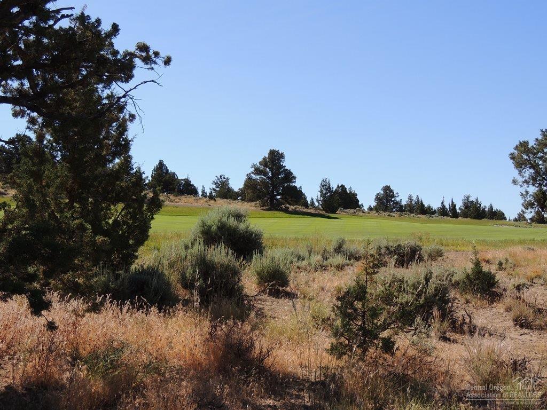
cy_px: 205
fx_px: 743
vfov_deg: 30.9
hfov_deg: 40.4
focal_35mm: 47
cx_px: 274
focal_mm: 8.3
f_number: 3.5
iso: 100
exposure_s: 1/1000
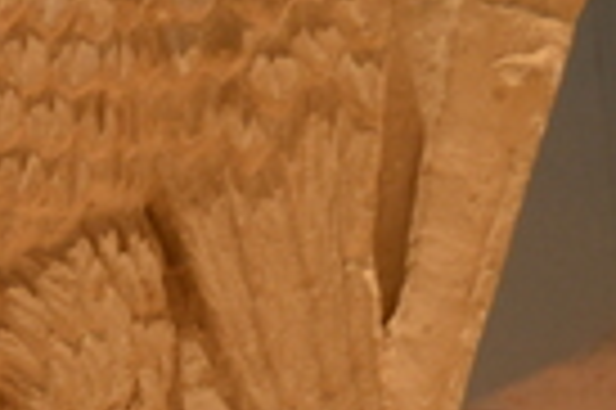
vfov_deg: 10.6
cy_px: 173
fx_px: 2215
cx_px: -45
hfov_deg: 15.5
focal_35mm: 130
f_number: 4
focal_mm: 27
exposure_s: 1/5
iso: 500
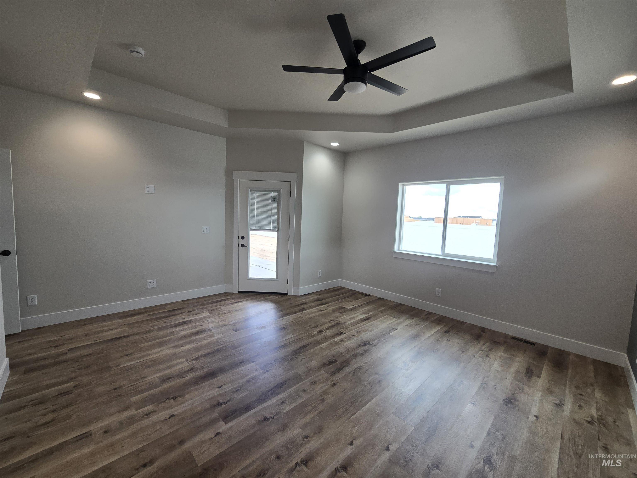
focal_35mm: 13
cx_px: 318
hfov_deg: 106.2
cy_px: 239
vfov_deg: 89.9
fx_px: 239
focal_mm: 2.2
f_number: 2.2
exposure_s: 1/120
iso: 64
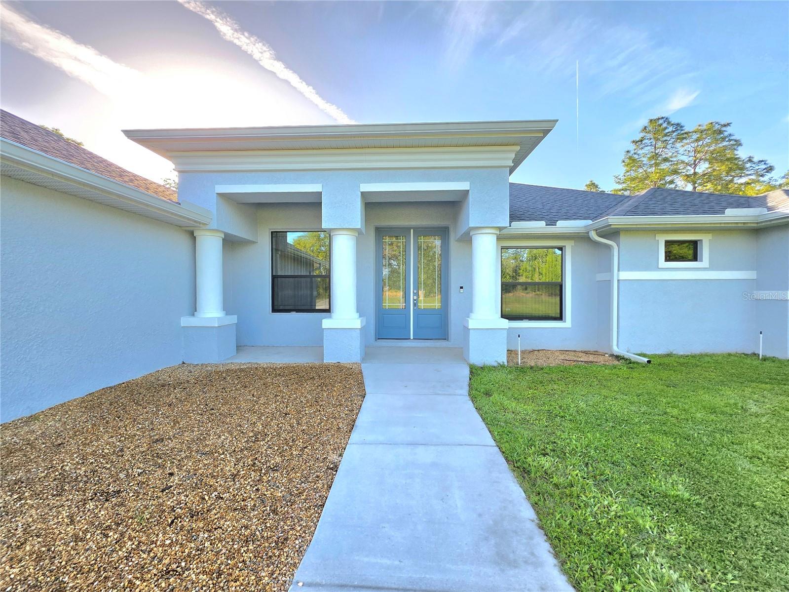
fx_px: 296
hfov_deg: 106.2
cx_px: 394
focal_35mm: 13
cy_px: 296
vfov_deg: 89.9
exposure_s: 1/769
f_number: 1.9
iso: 64
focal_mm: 2.2
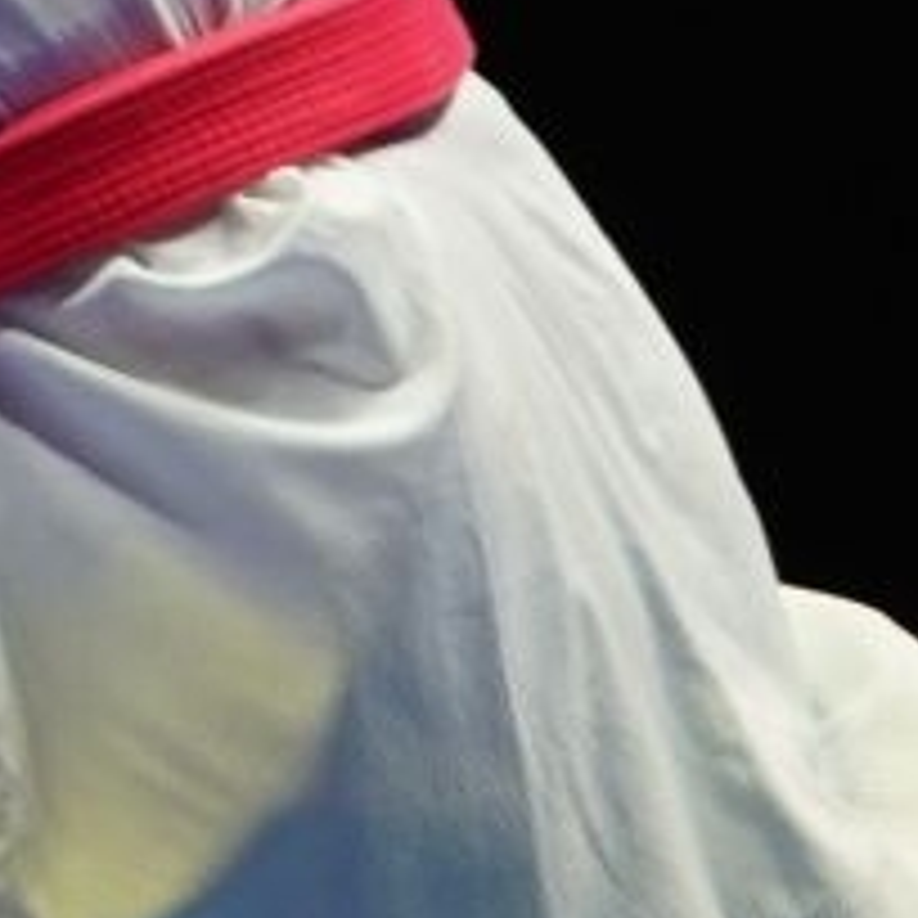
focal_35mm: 1010
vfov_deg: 1.7
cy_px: -1116
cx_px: -1107
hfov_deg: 1.7
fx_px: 30303
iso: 1600
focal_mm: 135
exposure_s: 1/1000
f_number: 2.8
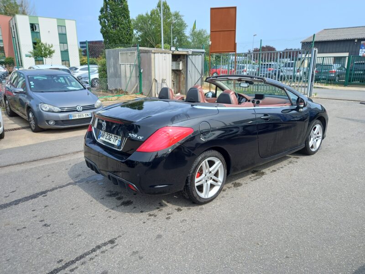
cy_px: 137
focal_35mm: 25
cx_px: 182
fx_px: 264
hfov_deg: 69.4
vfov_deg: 54.9
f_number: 2
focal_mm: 4.6
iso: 25
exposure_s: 1/330
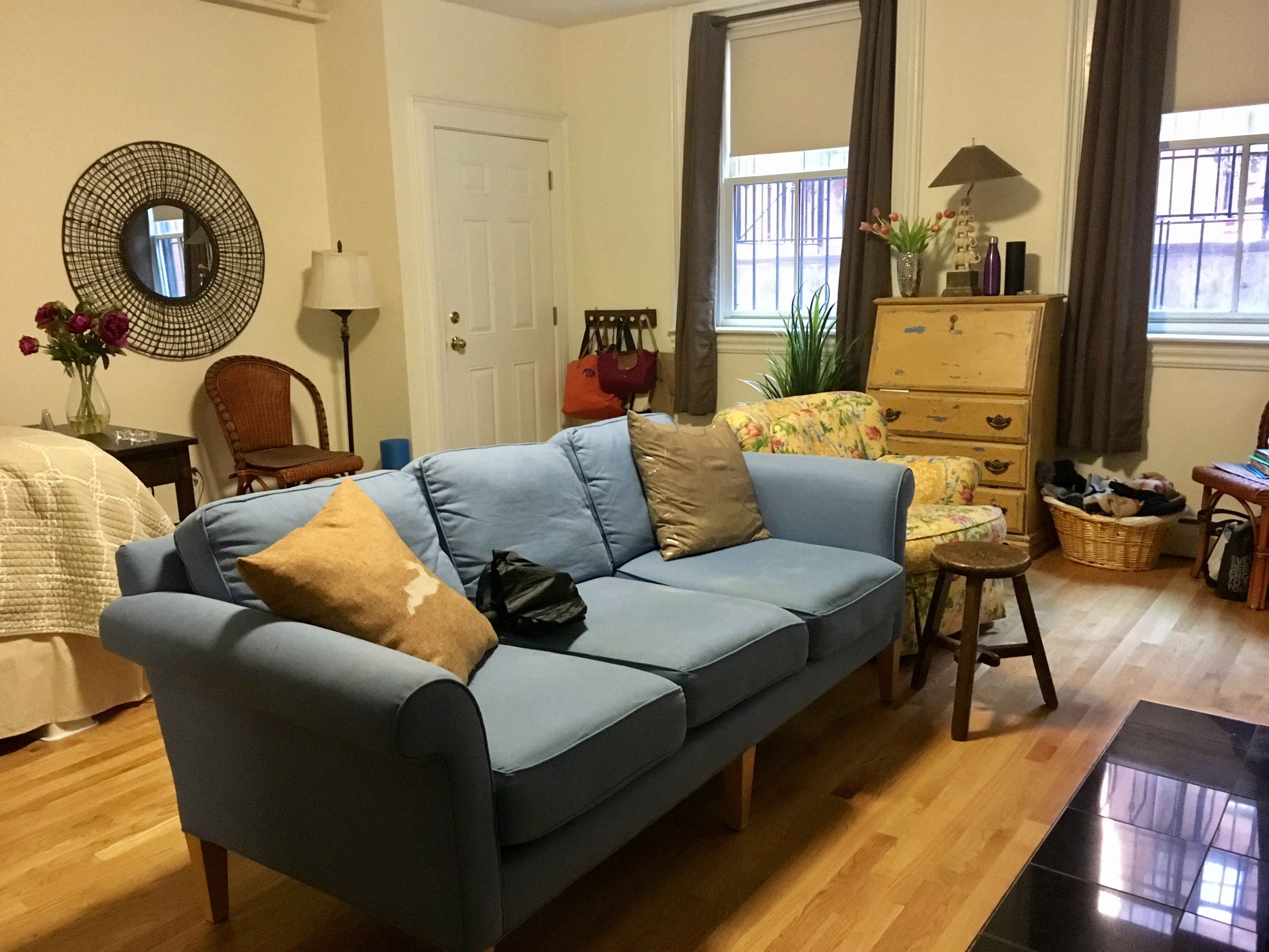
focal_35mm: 29
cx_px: 634
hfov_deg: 61.7
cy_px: 476
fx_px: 1063
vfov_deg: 48.2
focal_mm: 4.15
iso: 320
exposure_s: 1/15
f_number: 2.2
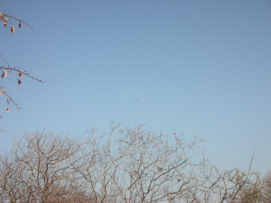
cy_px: 102
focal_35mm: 105
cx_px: 136
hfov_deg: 18.7
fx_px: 822
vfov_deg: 14.1
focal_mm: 17.4
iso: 50
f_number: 5.4
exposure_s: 1/213
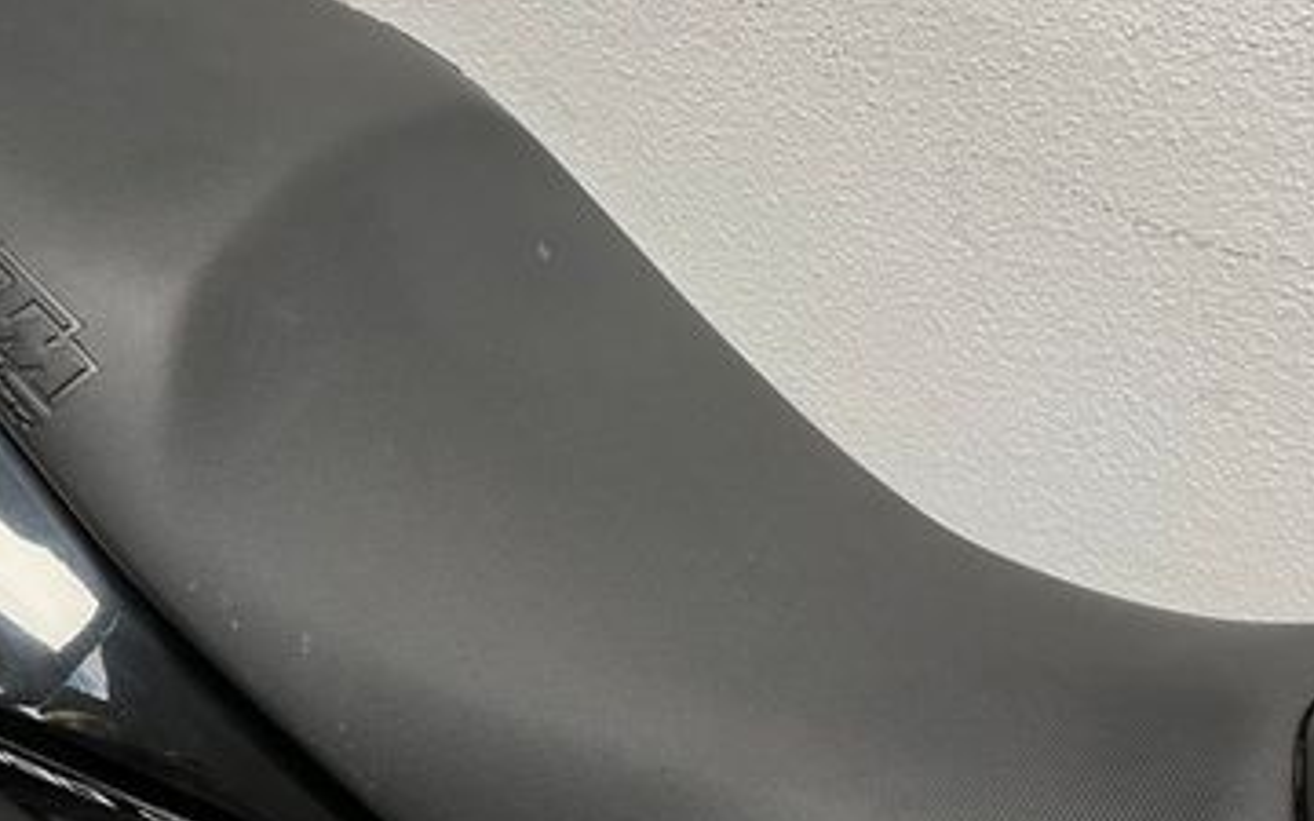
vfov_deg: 26.3
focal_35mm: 49
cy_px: 398
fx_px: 1755
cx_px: 339
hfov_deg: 40.0
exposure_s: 1/50
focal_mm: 5.1
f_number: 1.6
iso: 100
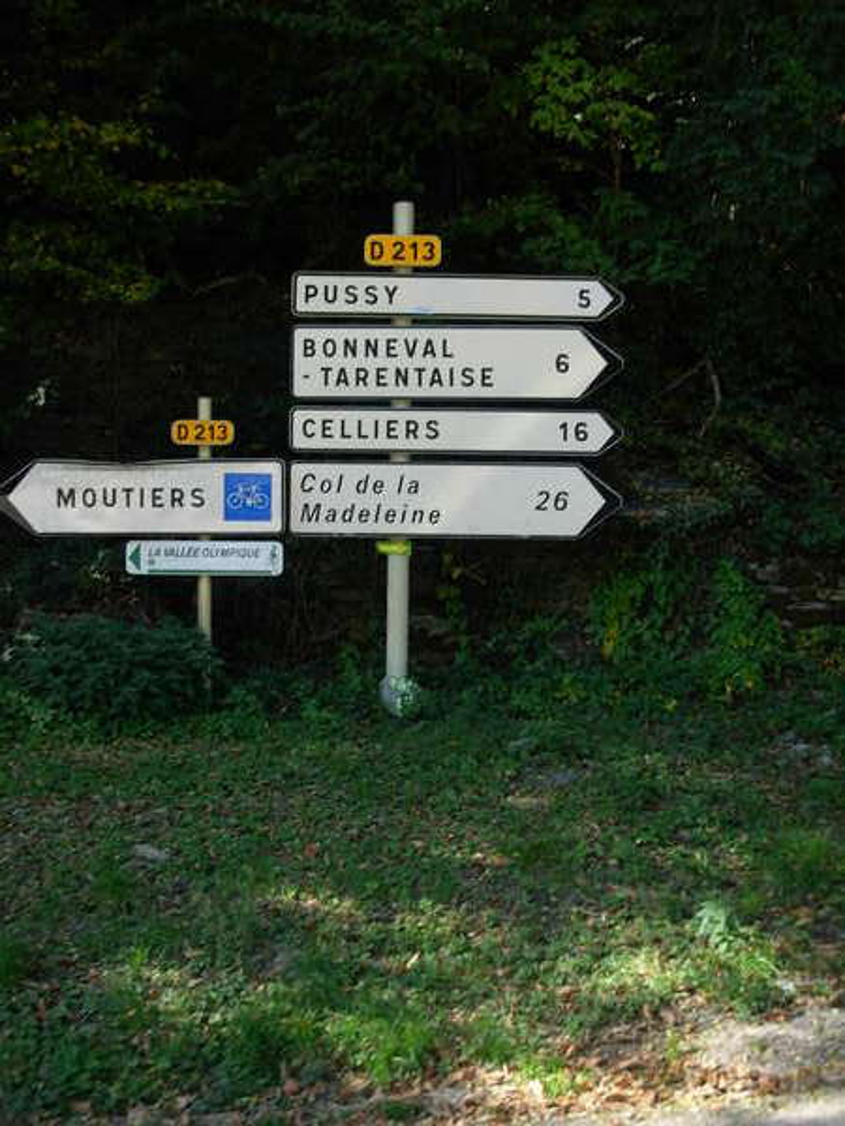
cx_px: 422
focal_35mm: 58
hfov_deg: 25.2
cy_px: 563
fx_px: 1888
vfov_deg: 33.2
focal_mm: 9.5
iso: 79
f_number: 3.3
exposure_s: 1/140
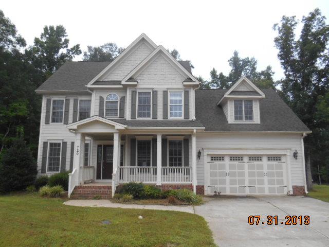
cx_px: 164
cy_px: 124
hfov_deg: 67.3
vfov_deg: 53.1
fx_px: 247
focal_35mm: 26
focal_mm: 4.7
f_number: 3.4
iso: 200
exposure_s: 1/30
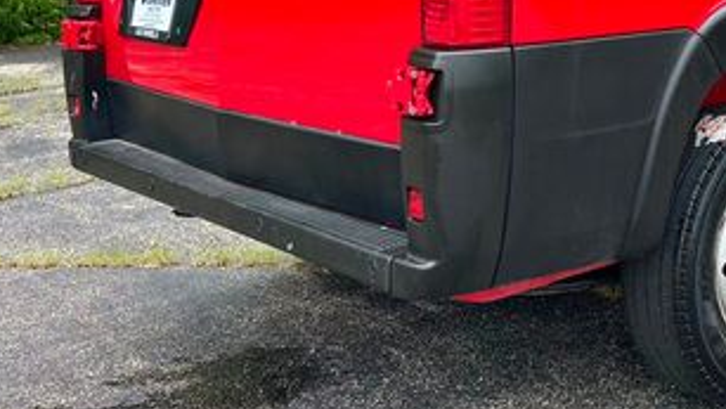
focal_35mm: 59
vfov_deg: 18.9
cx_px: 643
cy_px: -128
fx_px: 1136
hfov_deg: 33.7
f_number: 1.5
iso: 50
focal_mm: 5.7
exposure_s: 1/389
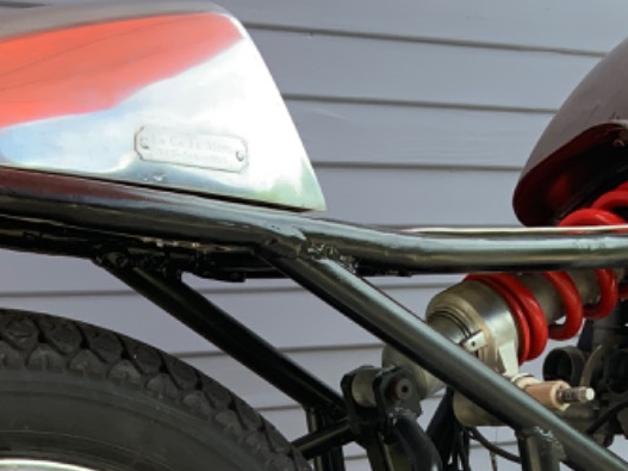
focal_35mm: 88
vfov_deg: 16.0
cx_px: 274
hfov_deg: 22.2
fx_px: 1596
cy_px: 599
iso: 16
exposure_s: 1/175
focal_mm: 3
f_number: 1.8
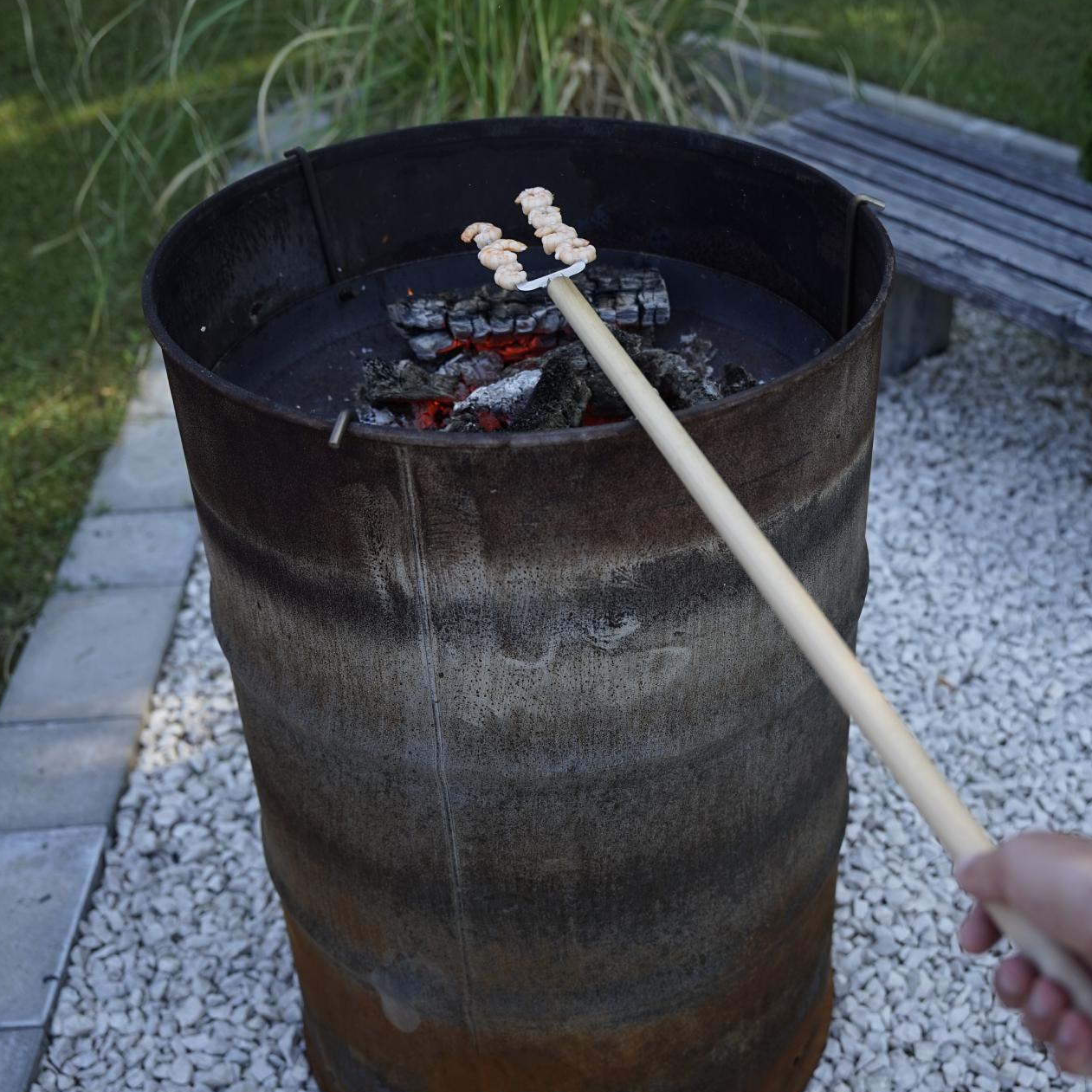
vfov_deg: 38.3
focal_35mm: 44
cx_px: 684
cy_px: 551
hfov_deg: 38.1
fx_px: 1570
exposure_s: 1/320
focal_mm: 34
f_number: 3.2
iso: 125
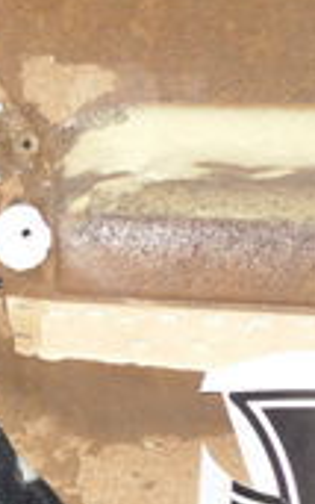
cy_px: 528
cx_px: -327
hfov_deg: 8.9
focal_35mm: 139
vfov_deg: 14.7
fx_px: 1908
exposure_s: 1/45
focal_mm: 6.3
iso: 100
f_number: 3.5
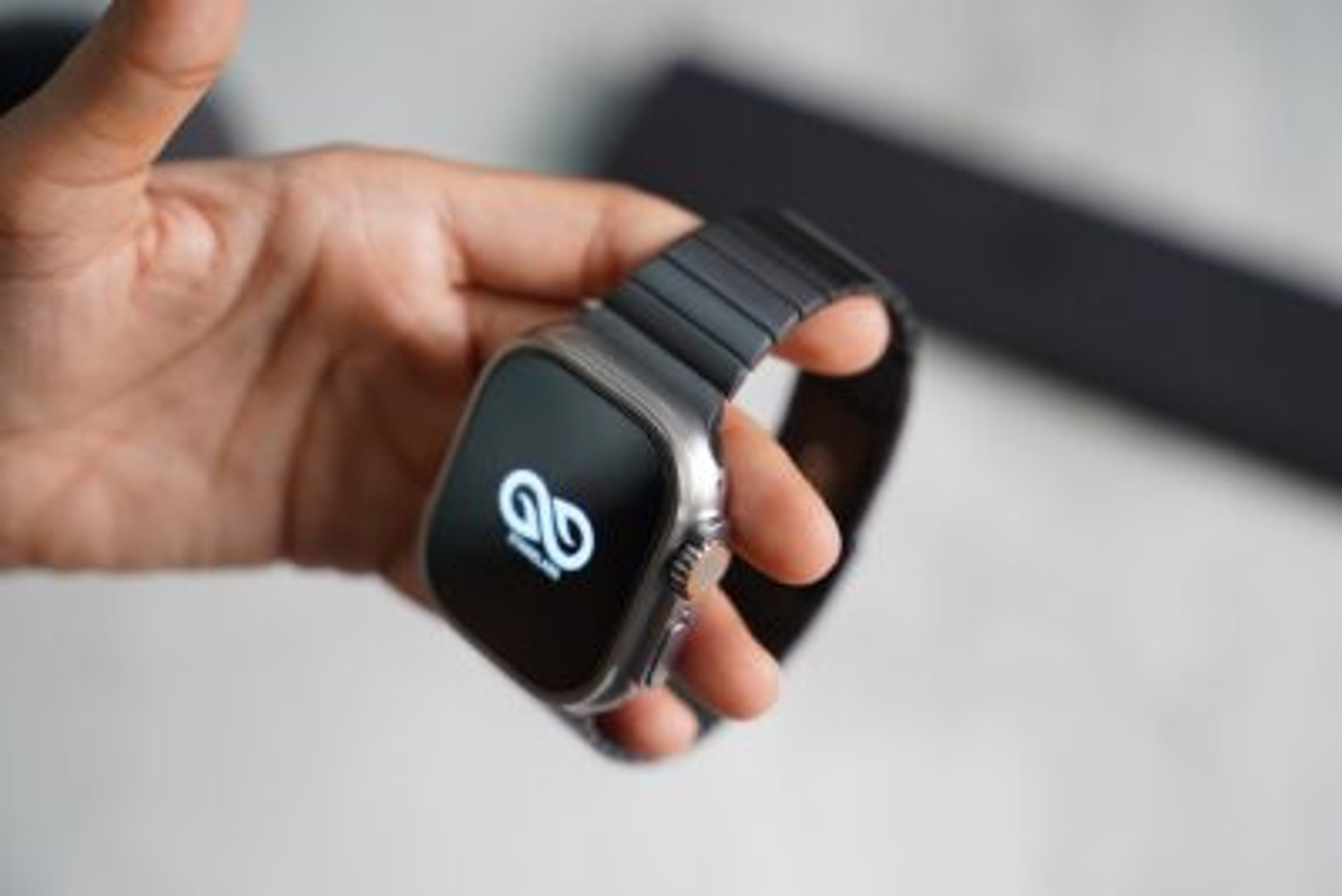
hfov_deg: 27.0
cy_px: 448
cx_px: 671
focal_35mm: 75
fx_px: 2797
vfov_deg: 18.2
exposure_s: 1/80
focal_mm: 75
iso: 800
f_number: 4
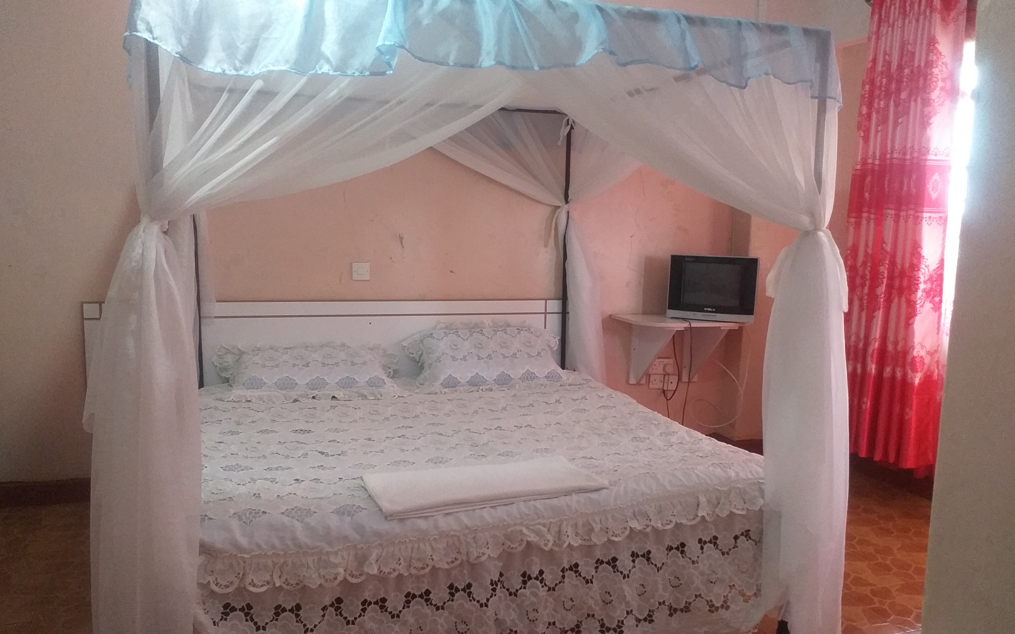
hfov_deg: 64.6
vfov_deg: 43.1
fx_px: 802
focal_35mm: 29
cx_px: 504
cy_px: 333
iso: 320
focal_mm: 3.6
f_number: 1.9
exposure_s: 1/25
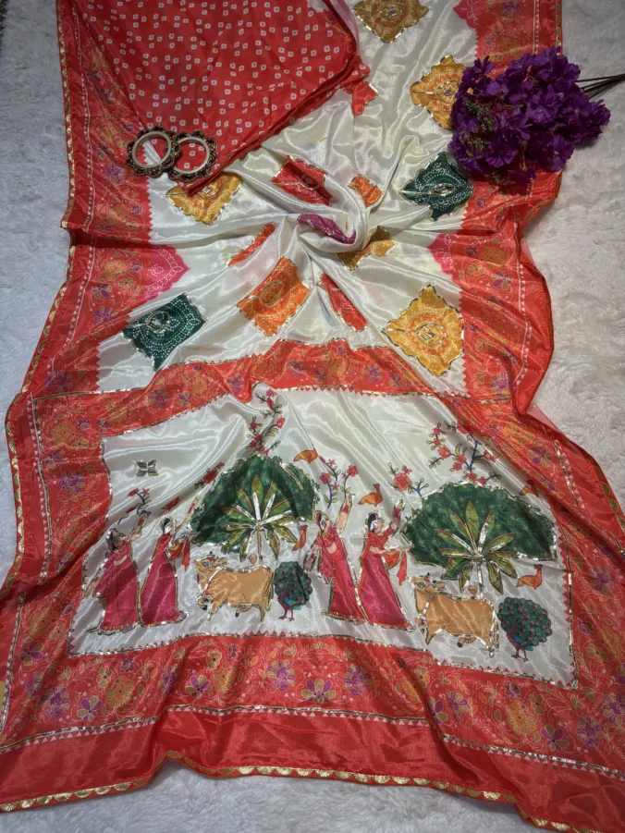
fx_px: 626
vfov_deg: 67.3
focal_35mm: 26
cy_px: 416
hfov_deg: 53.1
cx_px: 312
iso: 40
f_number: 1.6
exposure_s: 1/202
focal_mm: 5.96
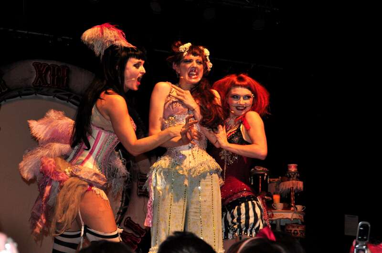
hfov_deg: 24.7
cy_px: 126
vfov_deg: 16.5
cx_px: 191
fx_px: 874
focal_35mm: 82
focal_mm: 55
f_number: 5.6
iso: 640
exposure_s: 1/40
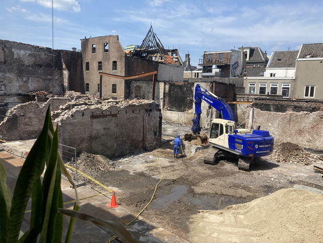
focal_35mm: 28
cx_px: 162
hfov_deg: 63.4
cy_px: 122
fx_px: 261
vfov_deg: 49.8
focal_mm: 3.99
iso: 20
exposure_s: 1/1279
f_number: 1.8
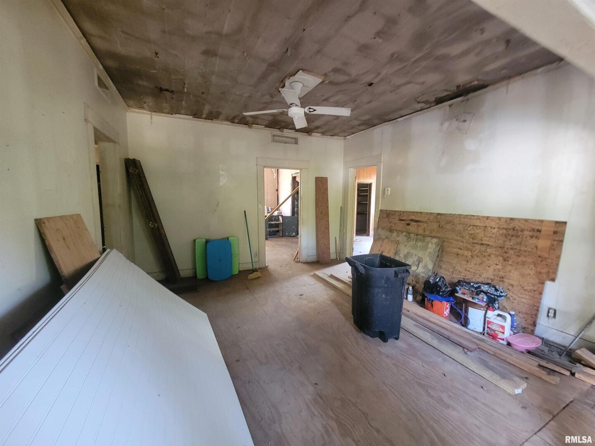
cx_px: 298
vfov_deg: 89.9
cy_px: 223
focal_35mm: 13
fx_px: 223
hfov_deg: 106.2
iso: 640
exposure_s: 1/24
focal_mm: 2.2
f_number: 2.2
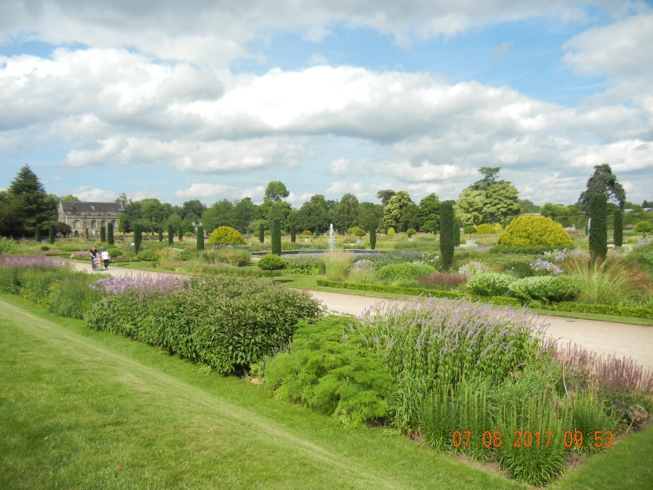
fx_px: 566
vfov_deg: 46.8
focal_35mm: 30
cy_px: 245
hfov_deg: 60.0
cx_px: 326
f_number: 7
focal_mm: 5.4
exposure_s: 1/391
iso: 160
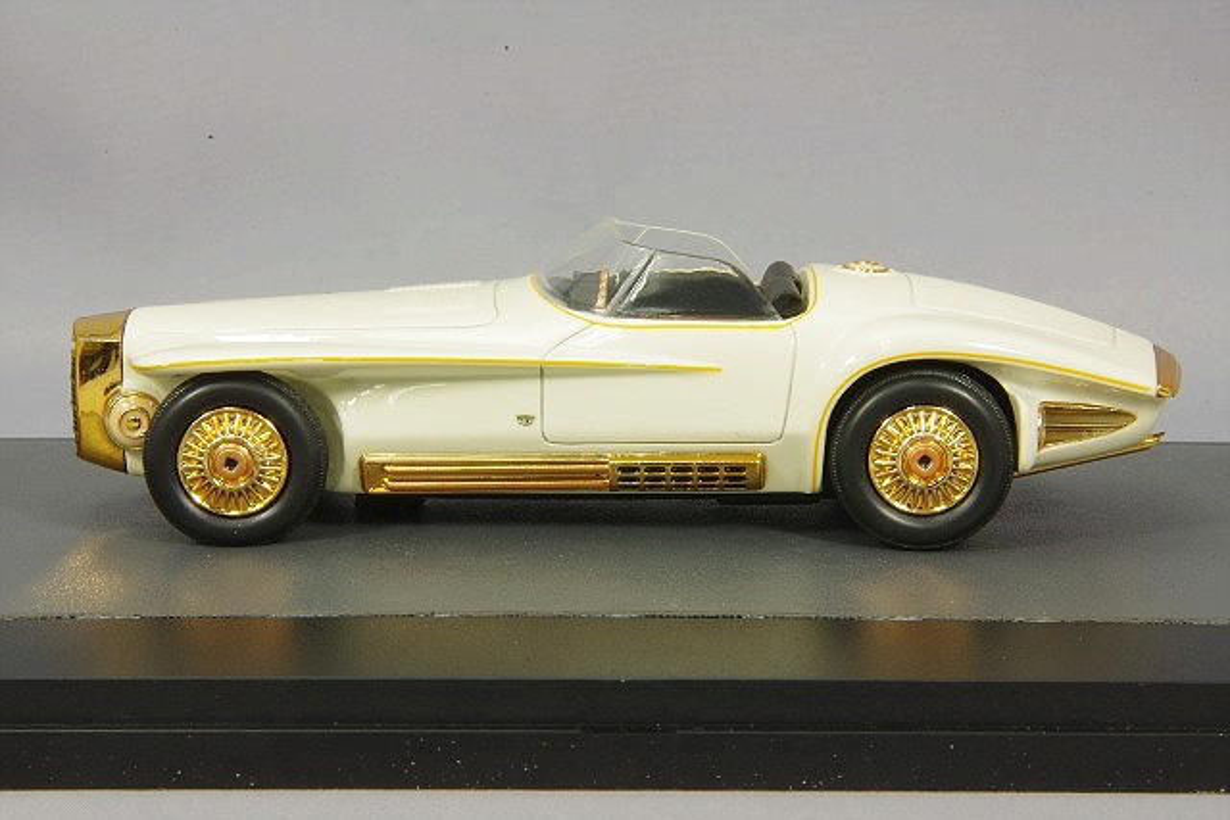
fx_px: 3827
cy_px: 410
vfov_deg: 12.2
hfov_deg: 18.3
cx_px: 615
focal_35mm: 112
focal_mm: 75
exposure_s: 1/1.67
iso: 400
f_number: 32
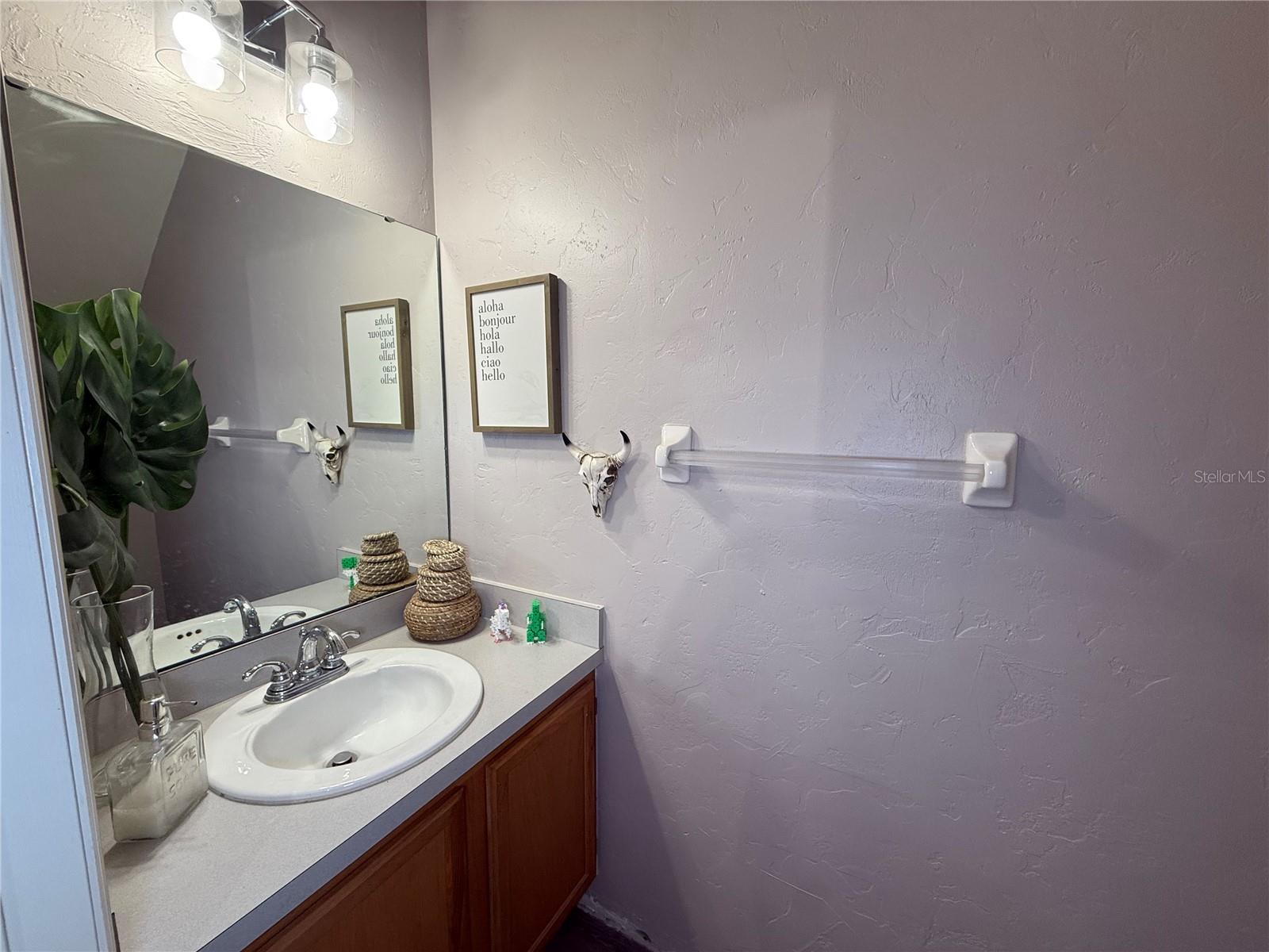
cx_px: 634
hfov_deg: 102.1
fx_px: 513
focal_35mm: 14
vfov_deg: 85.7
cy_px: 476
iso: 125
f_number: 2.2
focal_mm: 2.22
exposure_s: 1/120
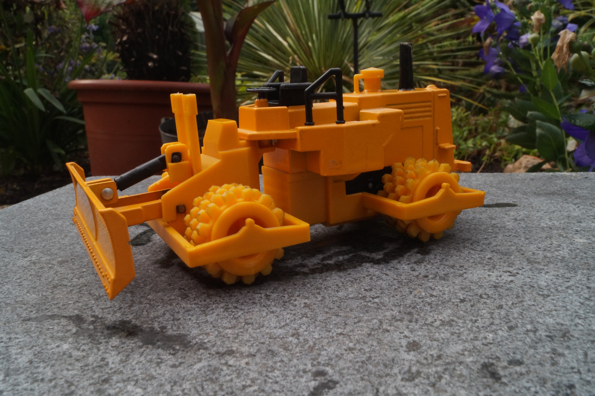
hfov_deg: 57.3
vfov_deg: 39.9
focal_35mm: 33
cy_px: 198
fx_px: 545
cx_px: 298
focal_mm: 22
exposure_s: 1/60
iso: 800
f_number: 22
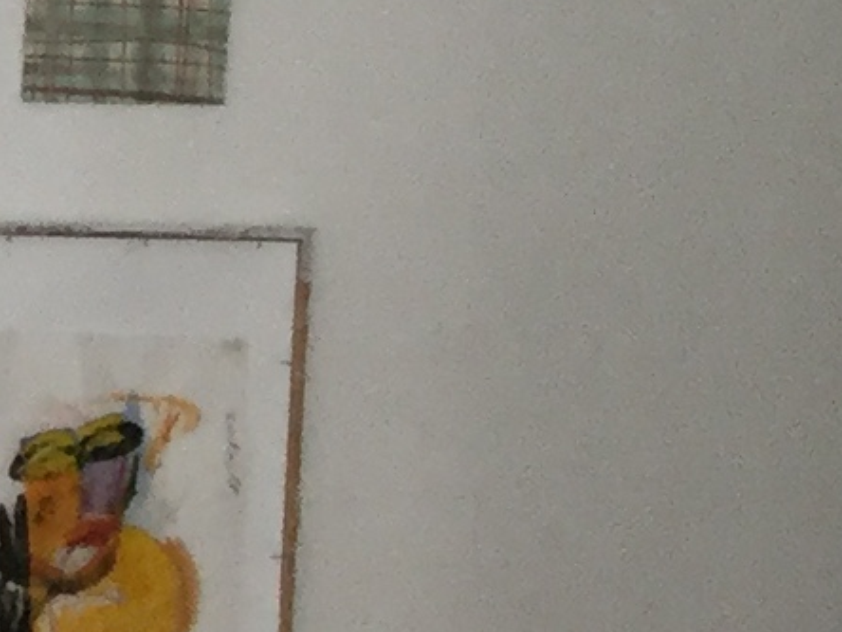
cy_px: 313
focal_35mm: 228
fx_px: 5546
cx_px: -1944
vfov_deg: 6.5
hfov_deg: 7.4
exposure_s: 1/40
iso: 25
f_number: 2.4
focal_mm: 3.3
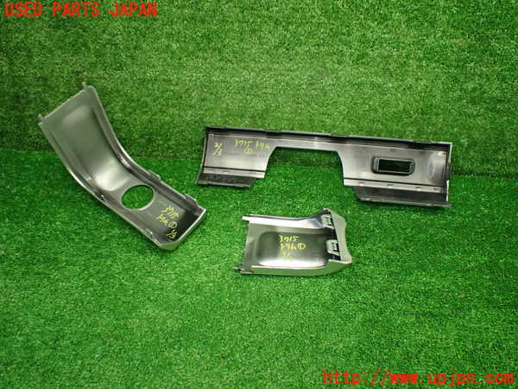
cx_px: 259
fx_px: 449
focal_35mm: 30
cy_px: 194
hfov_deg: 60.0
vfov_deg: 46.8
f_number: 2.3
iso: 640
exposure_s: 1/125
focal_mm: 5.4
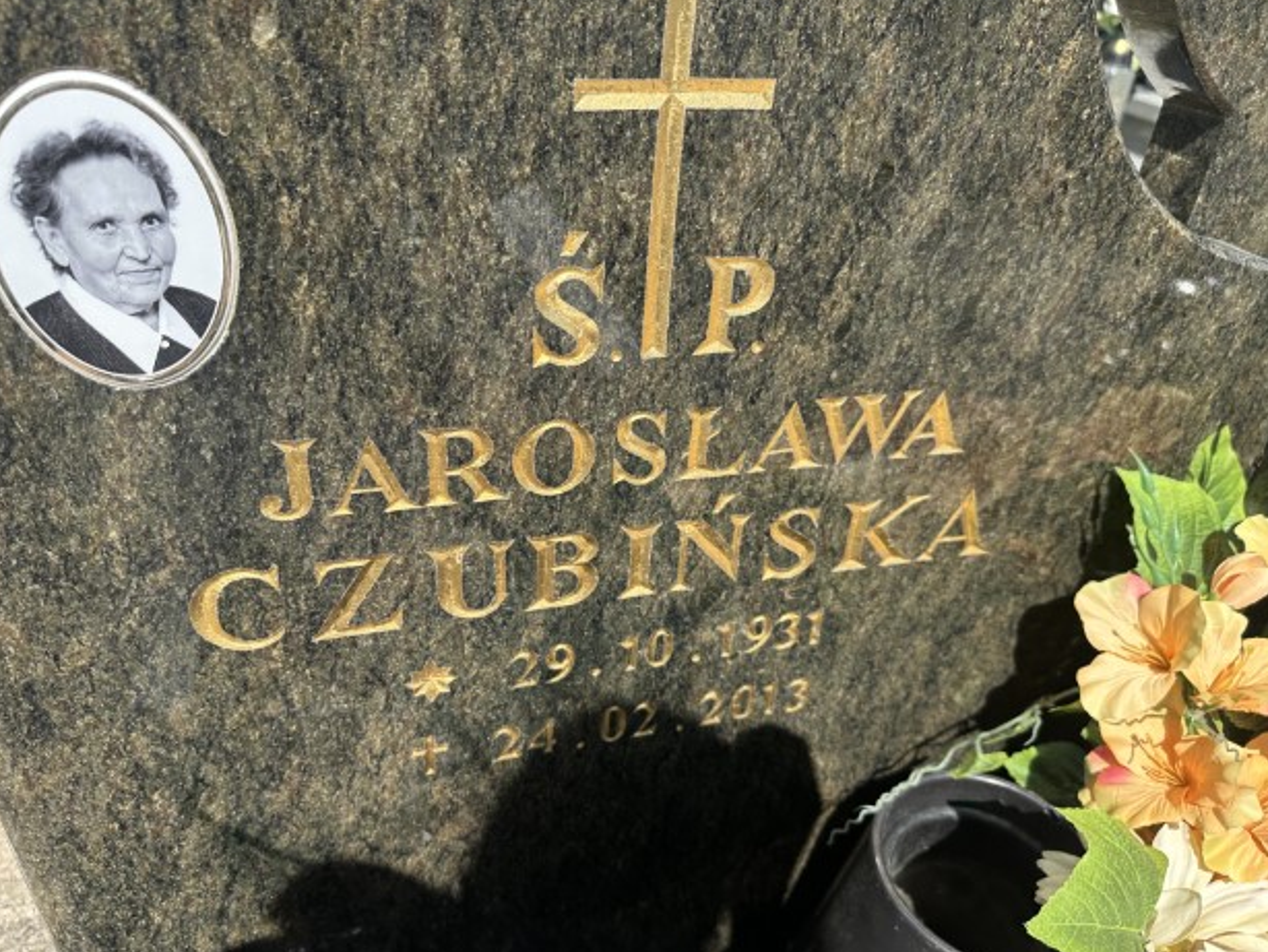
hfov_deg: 69.3
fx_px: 916
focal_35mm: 25
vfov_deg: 54.9
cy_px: 469
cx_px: 611
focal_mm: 6.86
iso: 80
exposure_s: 1/5525
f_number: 1.78
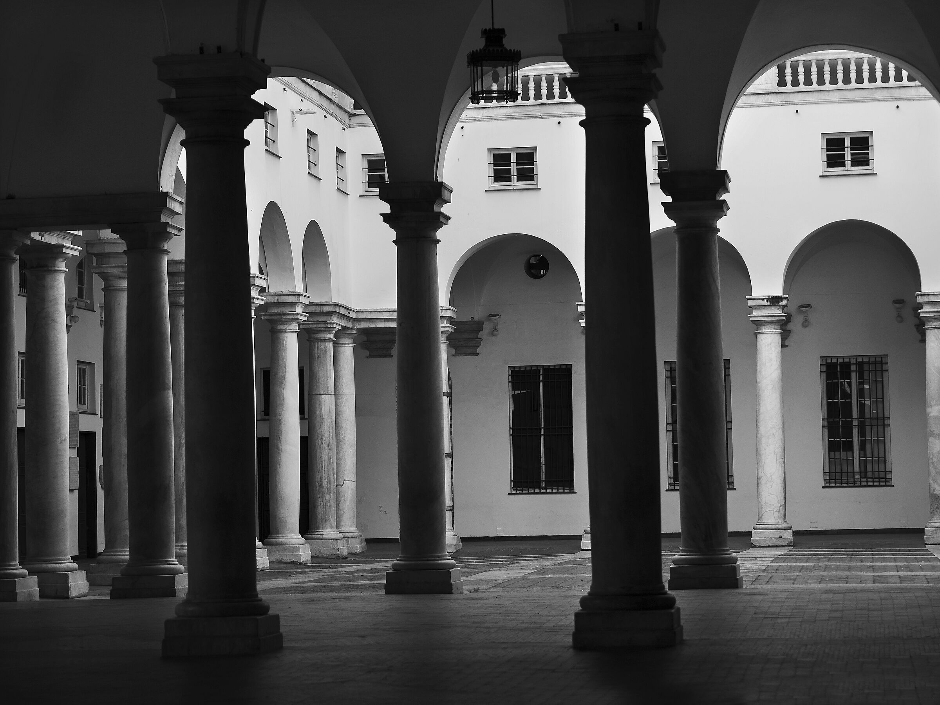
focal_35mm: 90
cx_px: 470
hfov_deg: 21.8
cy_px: 352
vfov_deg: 16.4
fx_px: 2444
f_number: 1.8
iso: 320
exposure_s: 1/2500
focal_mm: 45
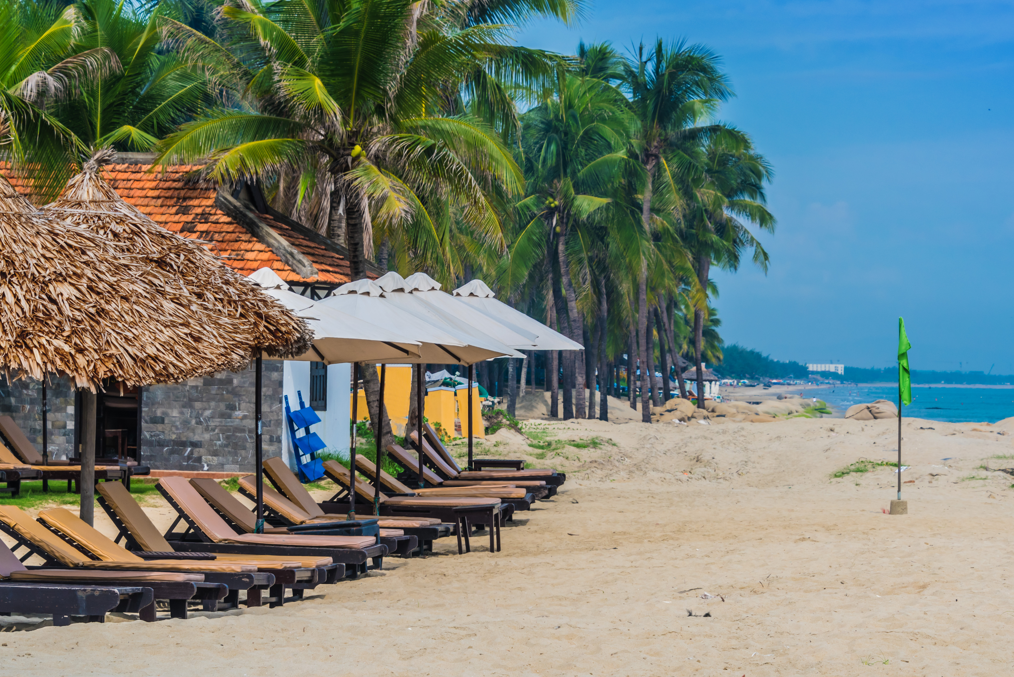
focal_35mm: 140
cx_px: 469
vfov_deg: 9.8
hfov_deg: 14.6
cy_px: 291
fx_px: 3944
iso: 200
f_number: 13
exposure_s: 1/250
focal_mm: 105
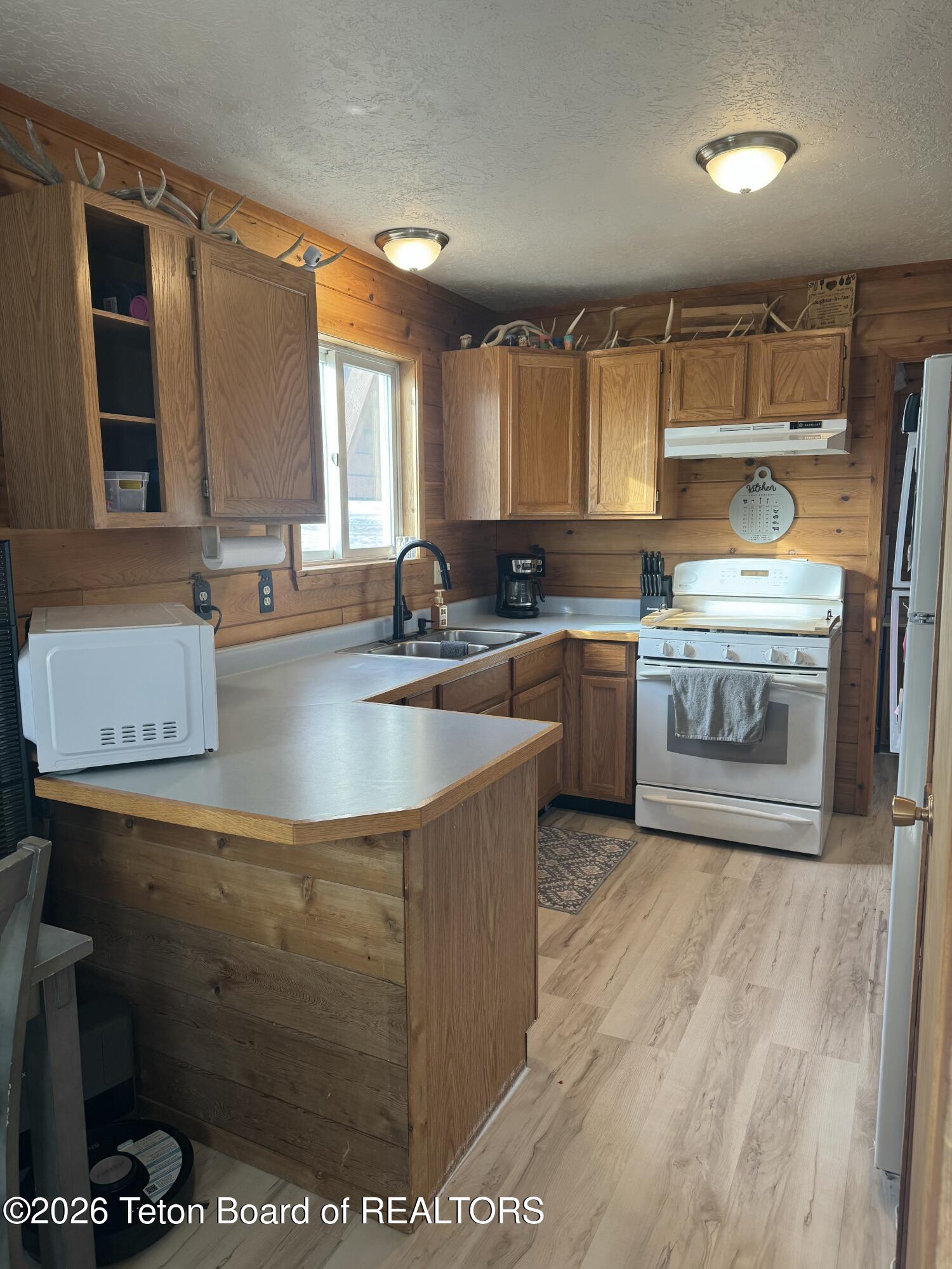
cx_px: 476
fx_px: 880
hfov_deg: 56.8
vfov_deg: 71.6
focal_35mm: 24
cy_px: 634
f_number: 1.78
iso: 125
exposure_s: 1/120
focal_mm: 6.76
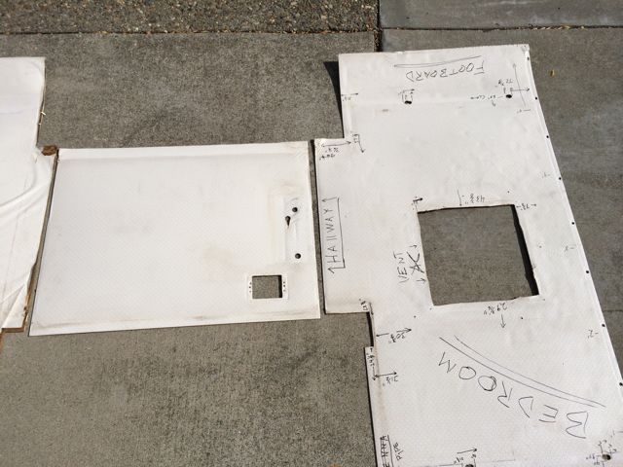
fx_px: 540
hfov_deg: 60.0
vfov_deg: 46.8
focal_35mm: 30
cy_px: 234
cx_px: 312
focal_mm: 4.12
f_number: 2.2
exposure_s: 1/6849
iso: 40
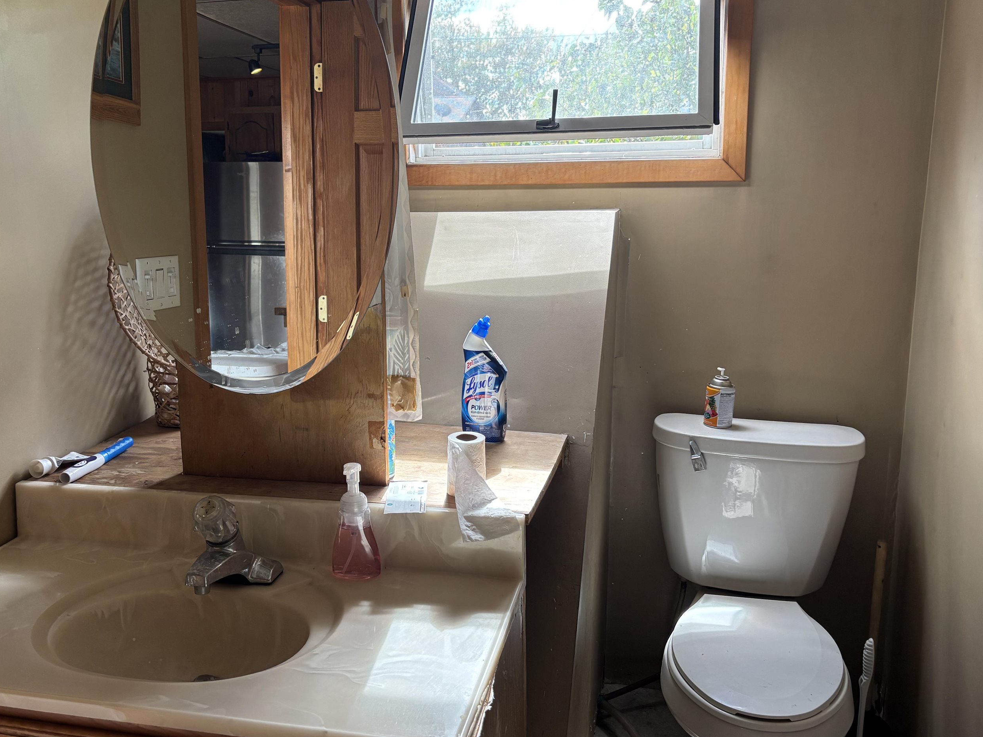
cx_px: 443
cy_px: 364
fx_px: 909
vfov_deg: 44.2
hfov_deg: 56.7
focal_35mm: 32
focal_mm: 5.96
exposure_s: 1/121
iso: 100
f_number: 1.6
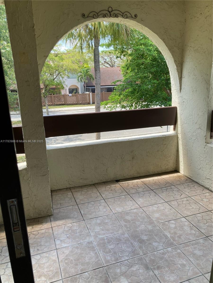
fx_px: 230
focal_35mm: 28
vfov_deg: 63.4
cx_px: 106
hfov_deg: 49.7
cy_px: 142
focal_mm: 3.99
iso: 20
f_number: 1.8
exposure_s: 1/200
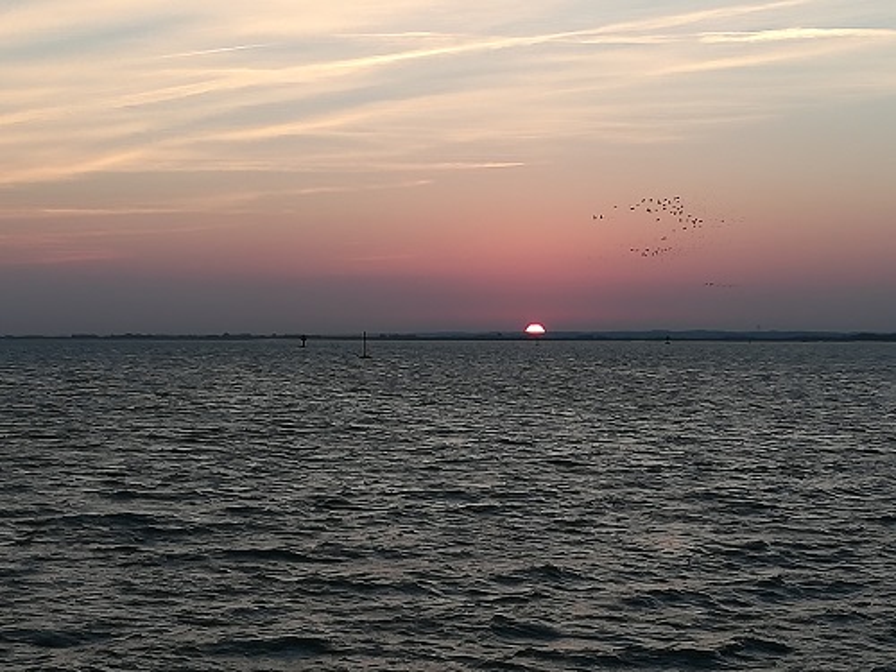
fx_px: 2097
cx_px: 448
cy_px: 336
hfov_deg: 24.1
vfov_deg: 18.2
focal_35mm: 81
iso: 50
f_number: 2.2
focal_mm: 3.83
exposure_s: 1/242
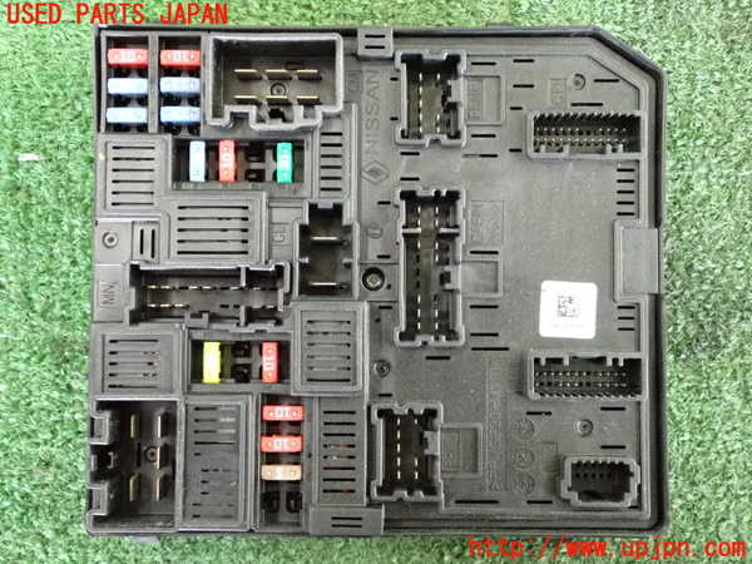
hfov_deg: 40.4
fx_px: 1021
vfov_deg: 30.9
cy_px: 282
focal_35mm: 47
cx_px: 376
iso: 4000
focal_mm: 8.4
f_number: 3.1
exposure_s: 1/125
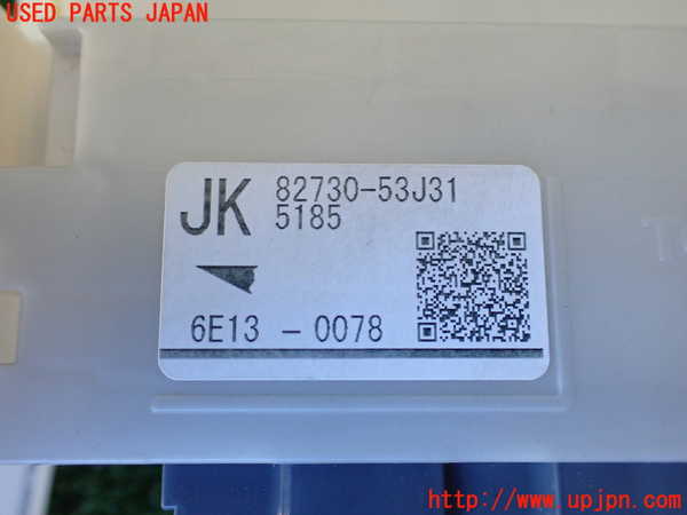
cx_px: 344
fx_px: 595
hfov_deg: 60.0
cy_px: 258
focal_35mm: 30
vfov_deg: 46.8
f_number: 2.3
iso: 640
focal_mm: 5.4
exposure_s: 1/125
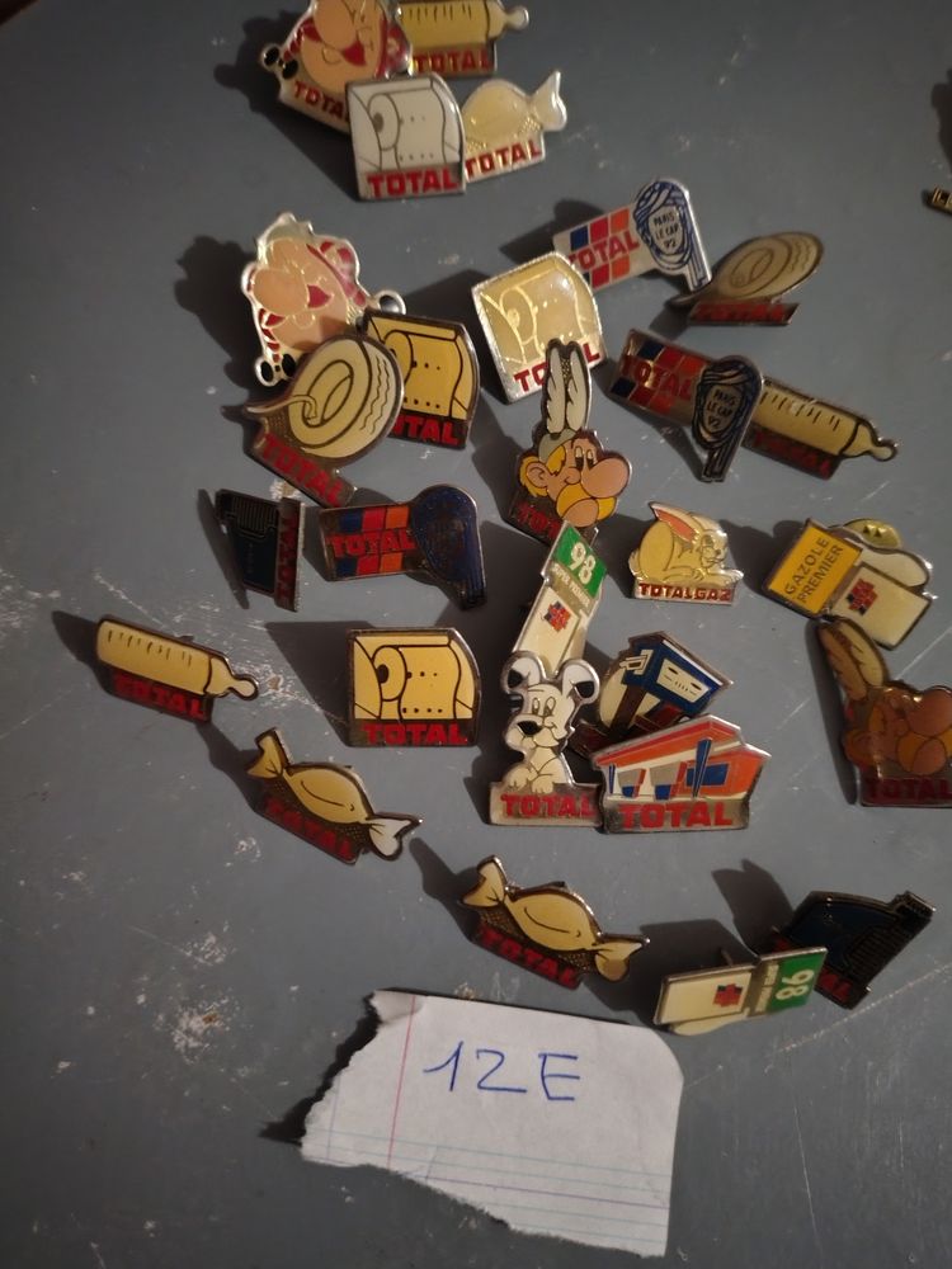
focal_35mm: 25
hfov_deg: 54.9
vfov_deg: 69.4
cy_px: 634
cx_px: 476
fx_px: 917
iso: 4501
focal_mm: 4.71
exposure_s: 1/12.5
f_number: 1.7
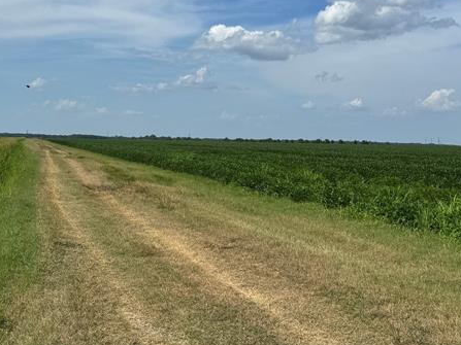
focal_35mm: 55
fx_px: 732
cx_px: 160
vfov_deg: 26.5
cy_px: 153
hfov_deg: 34.7
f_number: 1.78
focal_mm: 6.76
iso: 80
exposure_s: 1/7937
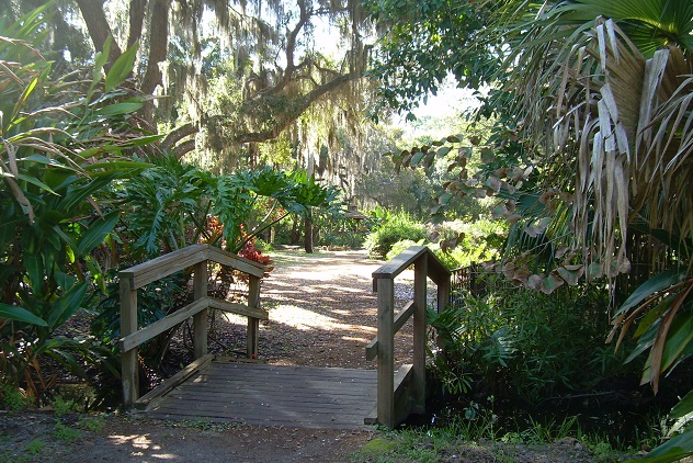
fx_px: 770
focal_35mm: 40
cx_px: 344
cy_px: 222
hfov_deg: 48.4
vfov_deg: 33.4
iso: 50
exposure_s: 1/84.8
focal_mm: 6.3
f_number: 2.8
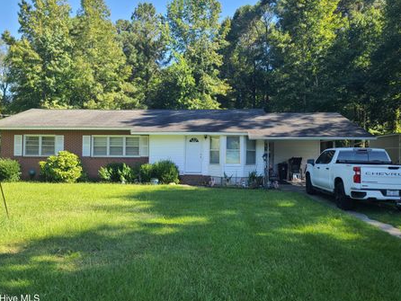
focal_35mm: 28
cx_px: 192
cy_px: 145
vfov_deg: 49.8
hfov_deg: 63.4
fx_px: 325
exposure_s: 1/205
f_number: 1.8
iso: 16
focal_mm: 7
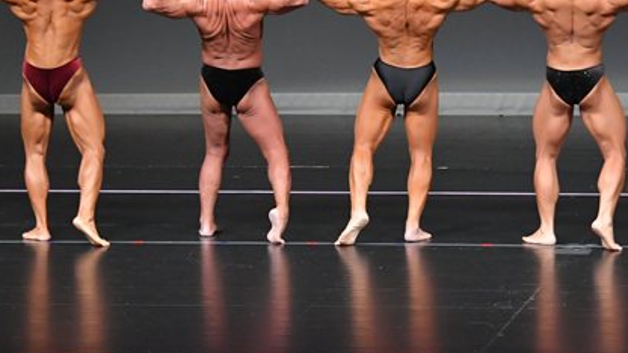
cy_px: 26
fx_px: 5462
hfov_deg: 6.6
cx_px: 310
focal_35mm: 328
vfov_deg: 3.7
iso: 4000
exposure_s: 1/400
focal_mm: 112
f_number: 5.6
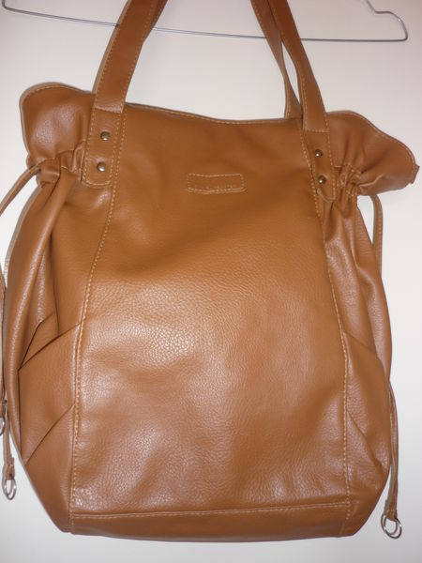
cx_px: 211
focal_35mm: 33
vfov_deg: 55.4
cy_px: 282
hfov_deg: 42.9
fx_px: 536
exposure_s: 1/30
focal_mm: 5.5
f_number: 2.8
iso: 100
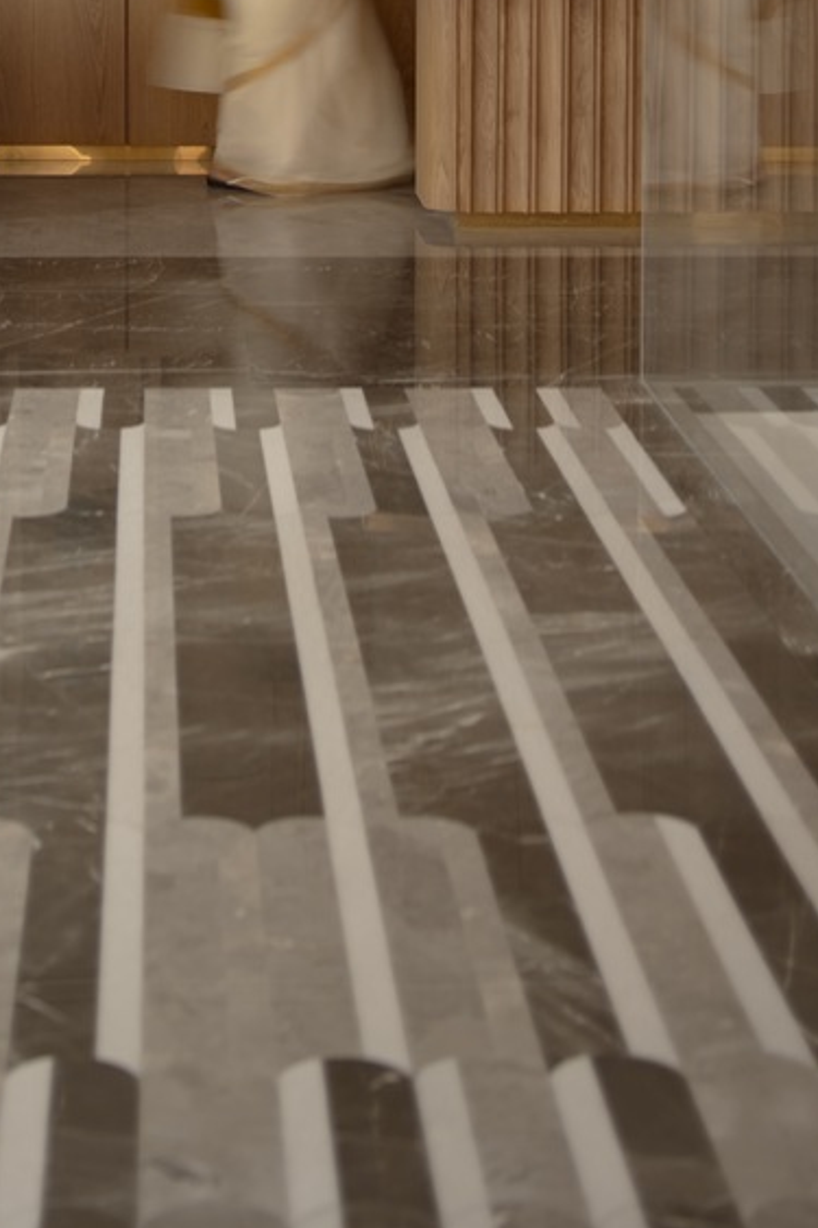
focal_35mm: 80
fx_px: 2728
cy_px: 183
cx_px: 143
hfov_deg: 16.9
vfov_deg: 24.8
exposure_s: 1/6
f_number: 2.8
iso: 31
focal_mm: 45
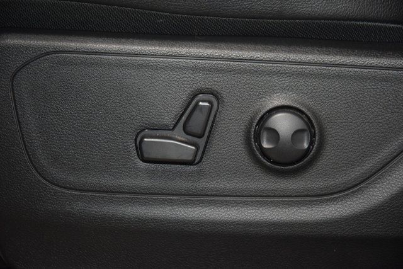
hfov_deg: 19.5
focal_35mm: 105
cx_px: 202
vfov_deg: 13.0
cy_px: 134
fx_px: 1176
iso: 1800
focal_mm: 70
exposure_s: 1/50
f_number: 4.5
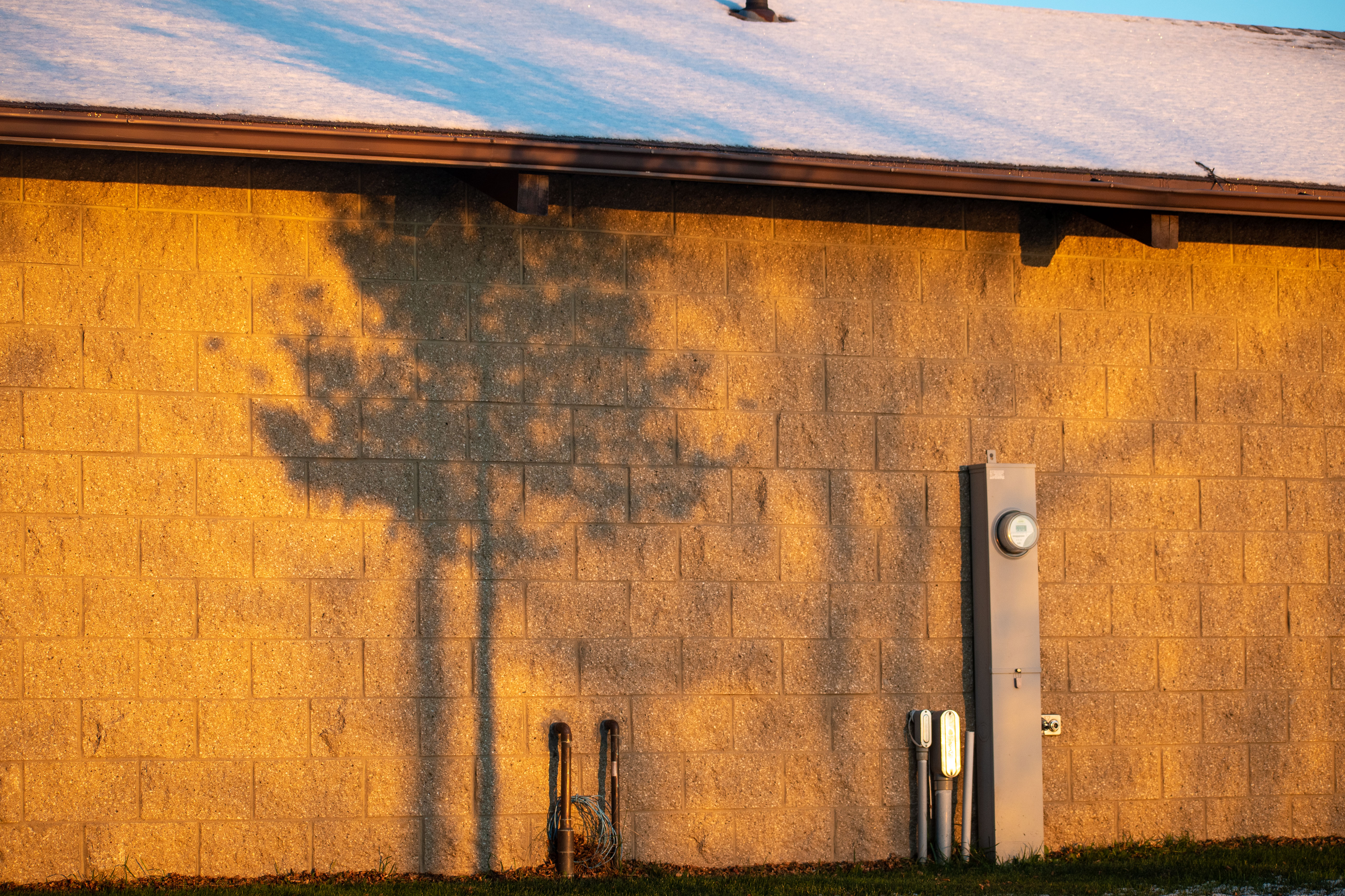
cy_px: 448
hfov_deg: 18.3
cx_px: 672
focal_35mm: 112
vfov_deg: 12.2
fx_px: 4184
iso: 100
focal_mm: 75
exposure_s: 1/250
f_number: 4.8
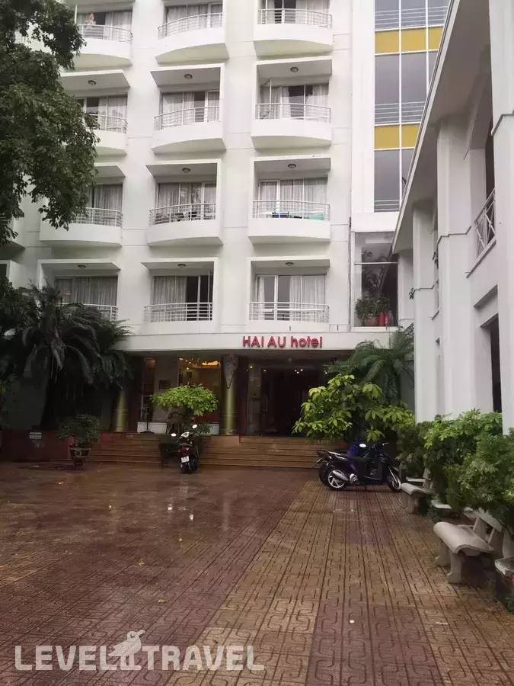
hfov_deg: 48.2
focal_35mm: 29
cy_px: 343
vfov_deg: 61.7
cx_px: 257
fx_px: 574
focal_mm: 4.15
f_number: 2.2
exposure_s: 1/189
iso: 32
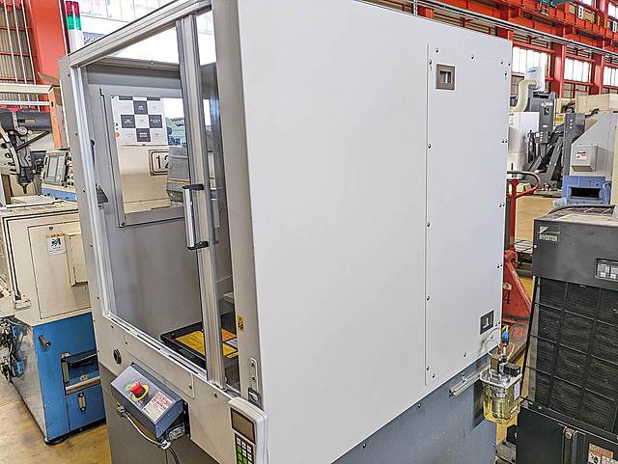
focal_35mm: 25
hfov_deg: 69.4
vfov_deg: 54.9
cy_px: 232
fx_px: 447
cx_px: 309
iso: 107
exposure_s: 1/50
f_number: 1.89
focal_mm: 5.43
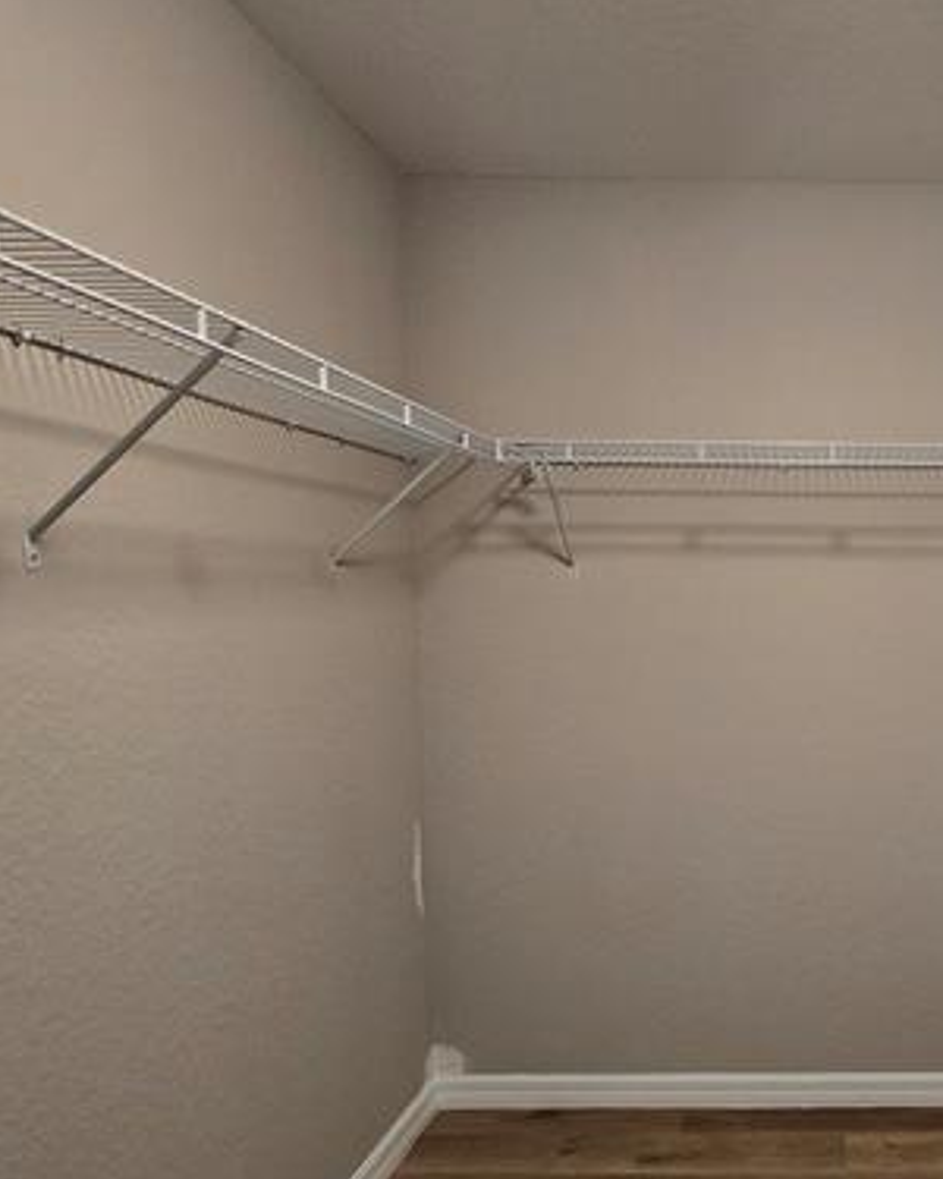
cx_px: 827
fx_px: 907
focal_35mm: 26
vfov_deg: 65.7
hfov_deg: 49.7
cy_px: 679
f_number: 2.2
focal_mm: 2.2
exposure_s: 1/60
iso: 200
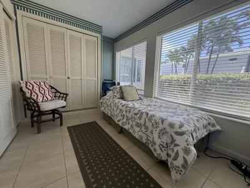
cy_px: 94
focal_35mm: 14
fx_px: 101
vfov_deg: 85.7
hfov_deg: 102.1
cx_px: 125
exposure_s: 1/192
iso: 40
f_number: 2.2
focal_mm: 2.22
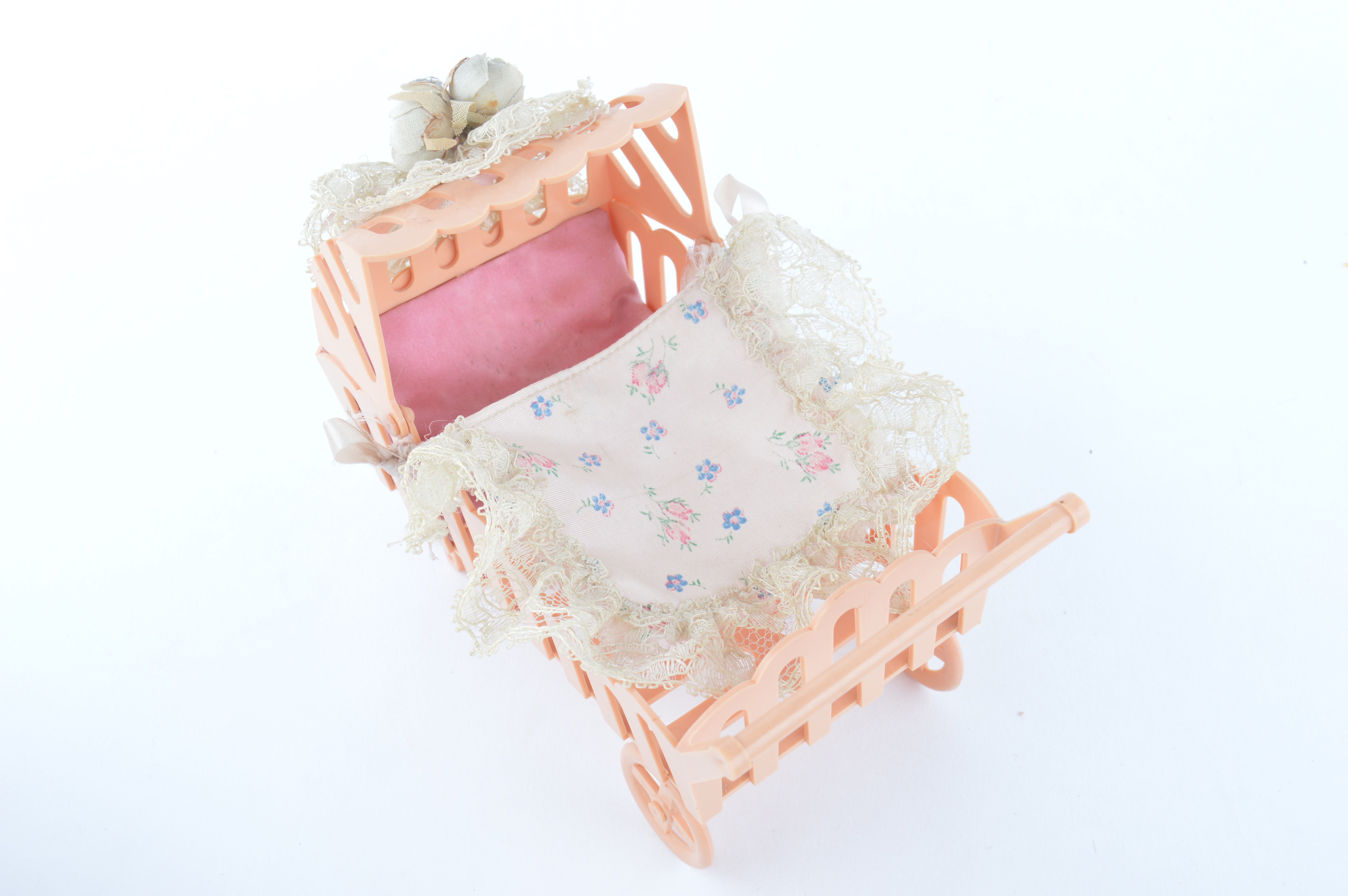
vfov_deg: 29.8
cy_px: 448
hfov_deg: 43.6
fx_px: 1683
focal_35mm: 45
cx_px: 674
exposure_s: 1/25
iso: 100
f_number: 9
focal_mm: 30
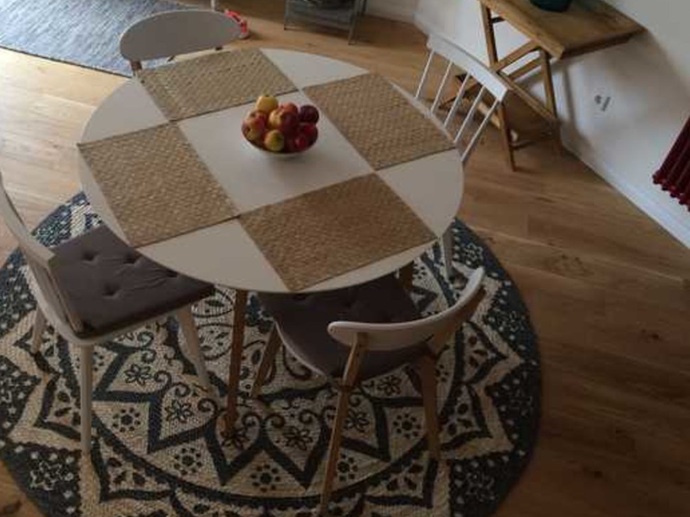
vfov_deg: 39.6
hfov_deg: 51.1
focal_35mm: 36
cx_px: 284
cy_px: 225
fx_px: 717
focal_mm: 4.15
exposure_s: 1/33
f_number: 2.2
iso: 64
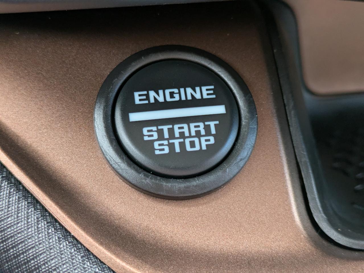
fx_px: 536
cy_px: 136
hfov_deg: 37.5
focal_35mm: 51
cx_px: 182
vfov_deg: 28.6
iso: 135
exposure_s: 1/60
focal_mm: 5.43
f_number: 1.89
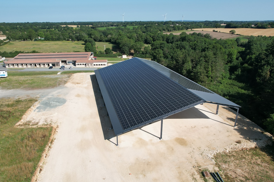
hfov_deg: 71.5
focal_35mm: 25
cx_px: 133
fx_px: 190
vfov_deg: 51.3
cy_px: 93
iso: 130
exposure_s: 1/2500
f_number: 2.8
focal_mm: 8.38
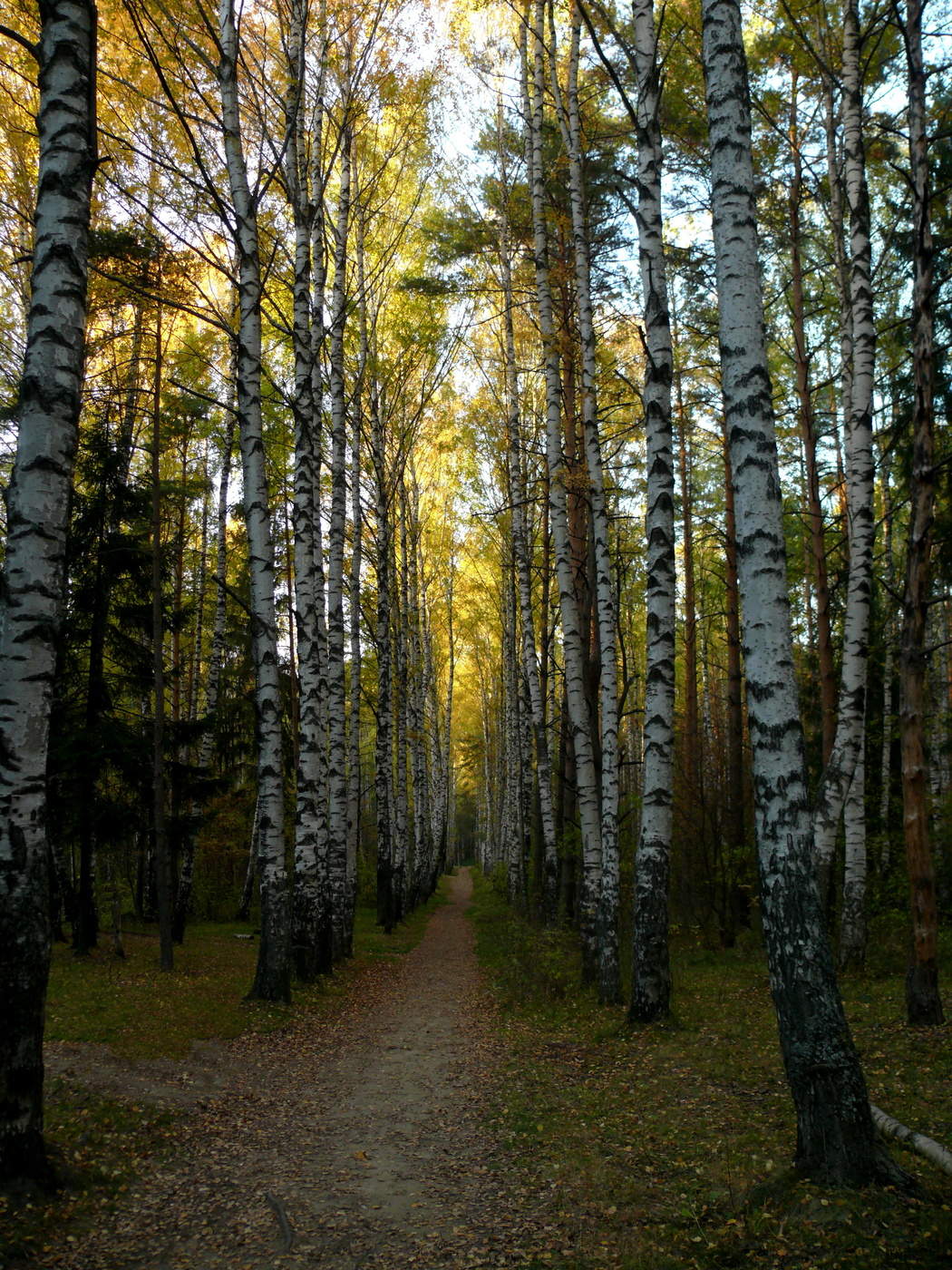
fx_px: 1283
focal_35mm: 35
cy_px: 635
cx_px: 476
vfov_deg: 52.6
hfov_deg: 40.7
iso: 100
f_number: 2.8
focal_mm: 7.4
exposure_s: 1/50
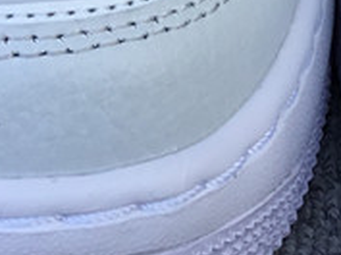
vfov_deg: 8.9
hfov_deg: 12.4
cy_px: -210
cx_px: 320
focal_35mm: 158
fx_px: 1553
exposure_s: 1/356
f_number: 2.4
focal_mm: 3.3
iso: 25
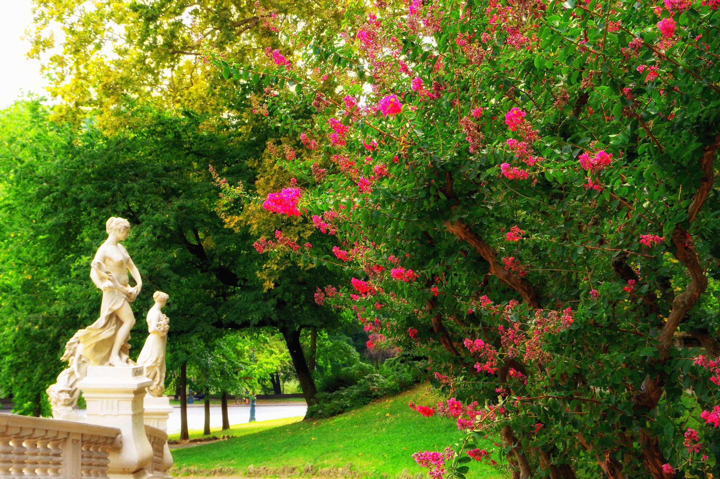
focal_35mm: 54
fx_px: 1079
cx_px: 360
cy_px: 240
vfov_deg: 25.0
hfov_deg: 36.9
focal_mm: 36
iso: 1600
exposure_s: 1/60
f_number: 11
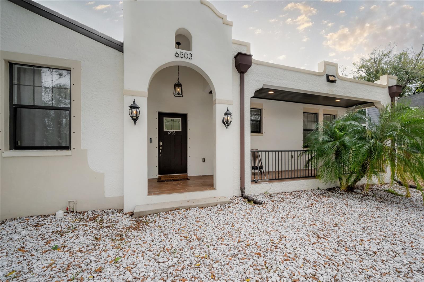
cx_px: 212
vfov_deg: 81.1
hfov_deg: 104.3
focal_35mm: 14
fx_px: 165
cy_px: 141
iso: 320
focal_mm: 14
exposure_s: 1/160
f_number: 9
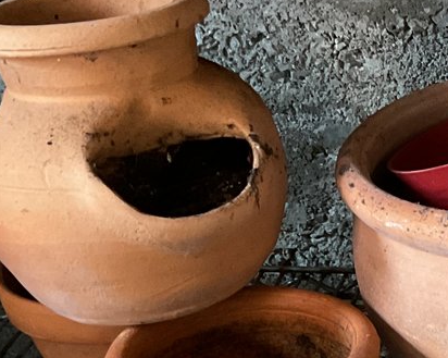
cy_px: 437
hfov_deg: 17.1
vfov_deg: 14.3
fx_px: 1378
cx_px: 625
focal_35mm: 104
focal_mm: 3
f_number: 1.8
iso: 250
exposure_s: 1/33
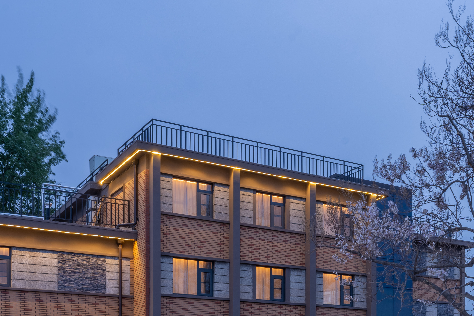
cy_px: 337
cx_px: 368
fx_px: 606
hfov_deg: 41.2
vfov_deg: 27.1
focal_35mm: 46
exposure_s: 1/2
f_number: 13
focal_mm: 21
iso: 50
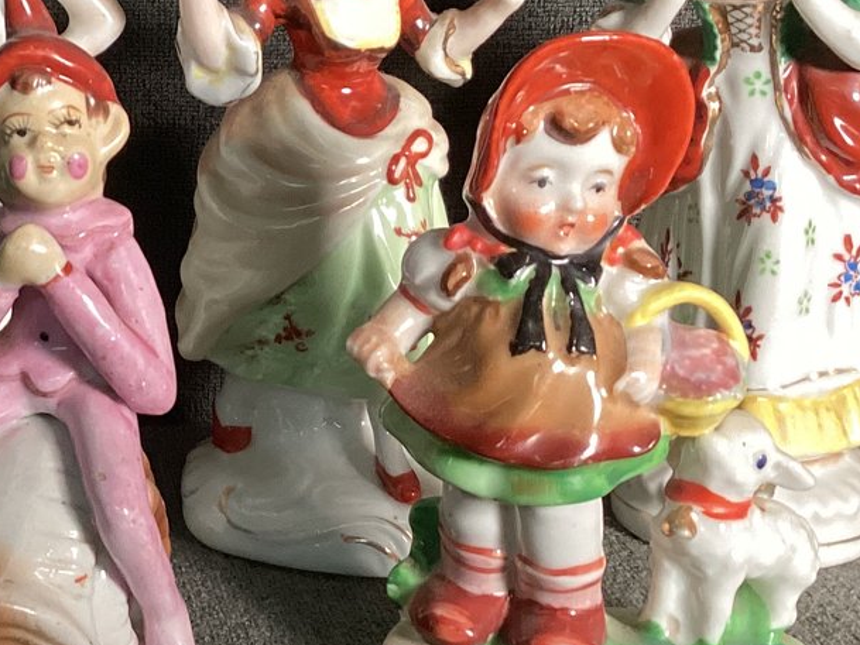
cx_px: 100
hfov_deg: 24.7
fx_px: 1913
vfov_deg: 19.1
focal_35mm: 77
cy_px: 225
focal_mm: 3.3
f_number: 2.4
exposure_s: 1/60
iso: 160
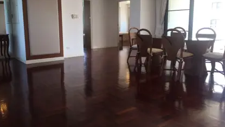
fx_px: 191
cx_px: 112
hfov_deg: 61.0
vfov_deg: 36.5
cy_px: 51
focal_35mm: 32
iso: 40
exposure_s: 1/100
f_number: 2.2
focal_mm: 4.15
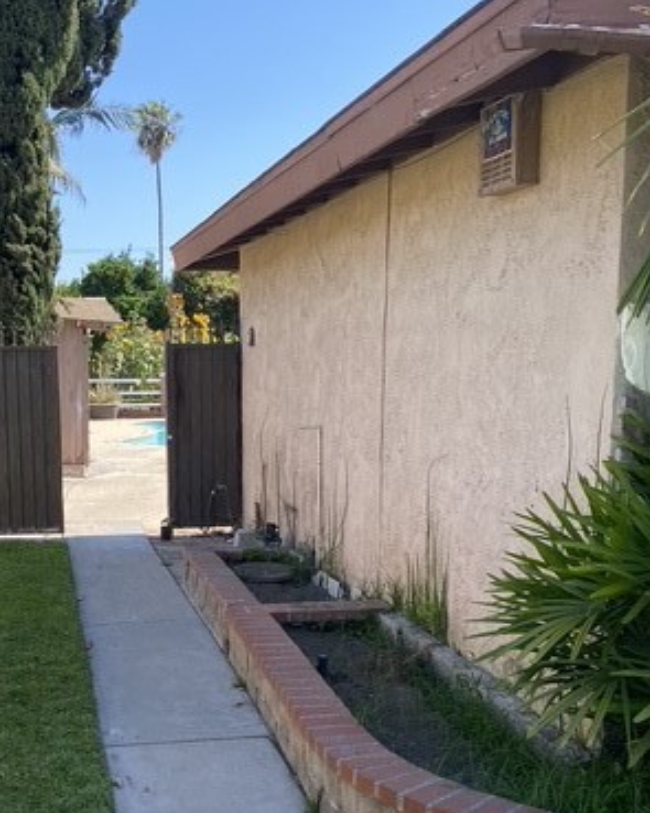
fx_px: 1058
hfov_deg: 33.8
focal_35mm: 44
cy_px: 524
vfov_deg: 41.6
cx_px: 212
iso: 32
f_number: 1.8
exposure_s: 1/1114
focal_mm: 4.25
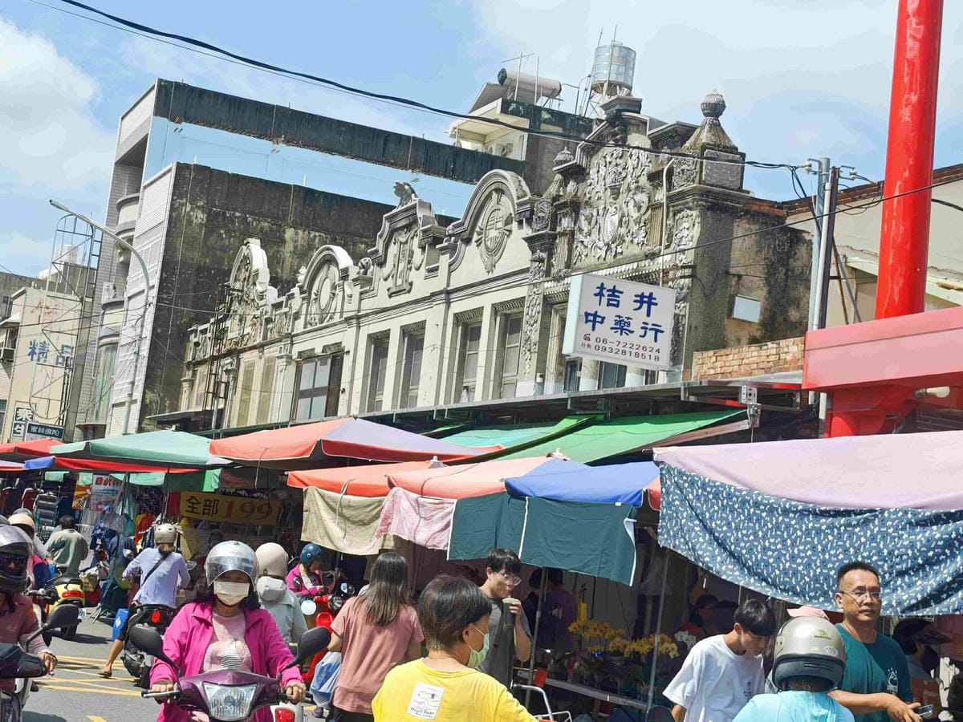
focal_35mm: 55
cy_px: 361
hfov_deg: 34.9
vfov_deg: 26.6
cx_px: 482
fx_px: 1530
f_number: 2
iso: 50
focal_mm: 8.72
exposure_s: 1/1576
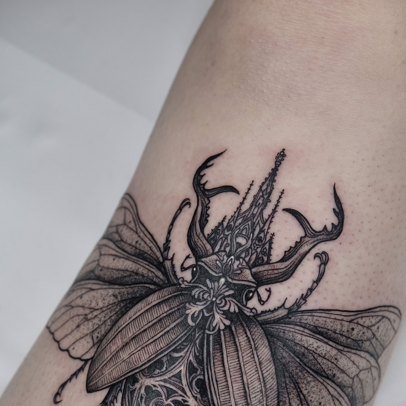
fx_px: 783
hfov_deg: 29.1
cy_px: 296
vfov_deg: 28.7
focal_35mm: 59
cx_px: 202
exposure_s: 1/125
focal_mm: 30.5
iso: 160
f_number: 5.6
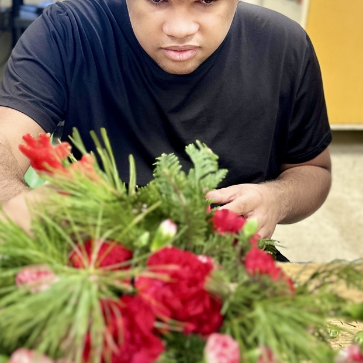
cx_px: 148
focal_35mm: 35
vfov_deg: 46.5
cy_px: 123
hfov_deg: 47.0
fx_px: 415
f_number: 1.78
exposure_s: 1/60
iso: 160
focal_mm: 6.86
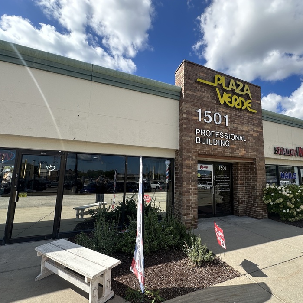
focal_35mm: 17
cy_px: 154
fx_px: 168
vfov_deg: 84.0
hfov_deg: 83.0
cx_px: 181
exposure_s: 1/963
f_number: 2.2
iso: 40
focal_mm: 2.22
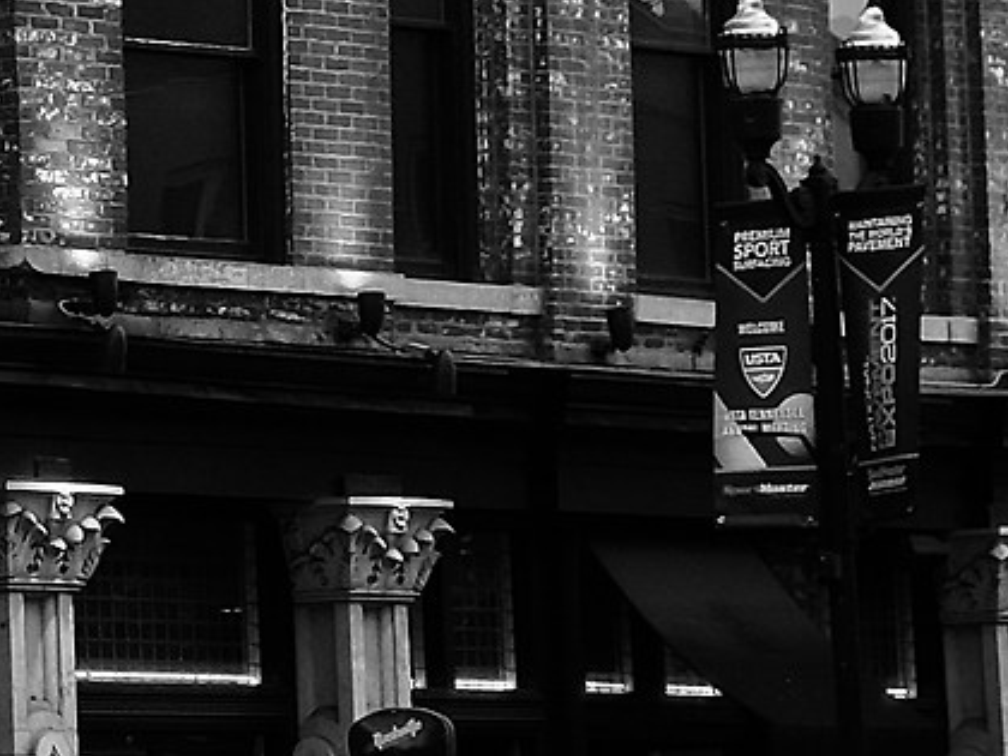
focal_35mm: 264
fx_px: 7688
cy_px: 48
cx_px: -773
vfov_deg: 5.6
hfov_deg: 7.3
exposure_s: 1/480
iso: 400
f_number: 1.8
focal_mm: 32
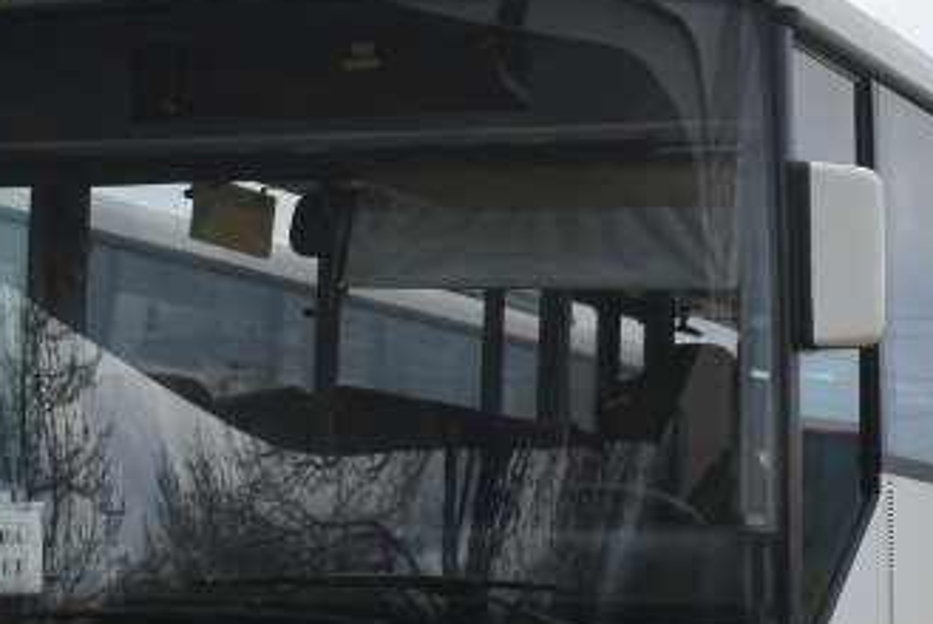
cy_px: 257
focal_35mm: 154
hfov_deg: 13.3
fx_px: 3995
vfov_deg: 8.9
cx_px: 403
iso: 110
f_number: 8
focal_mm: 26
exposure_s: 1/250
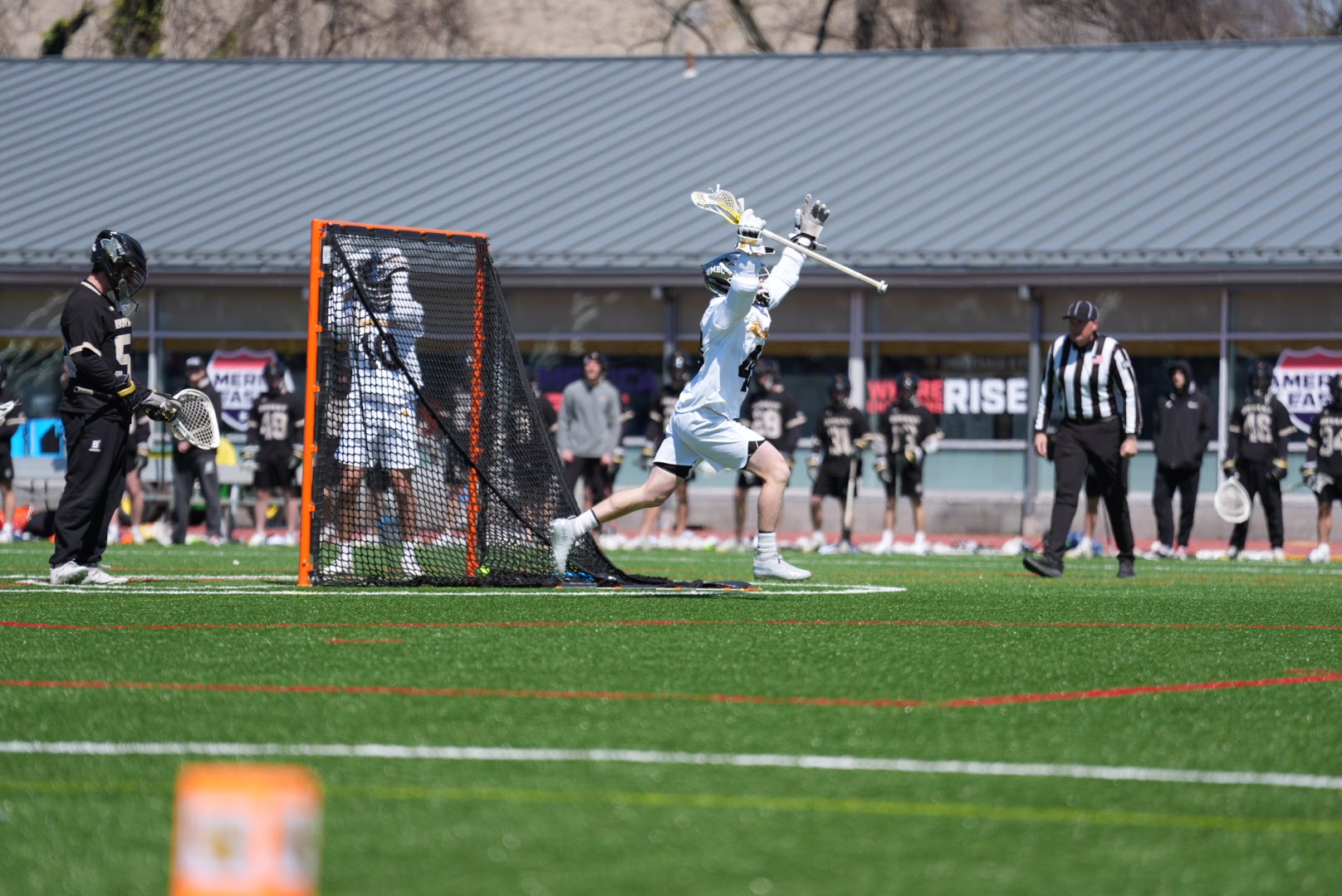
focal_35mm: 200
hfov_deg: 10.3
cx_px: 671
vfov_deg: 6.9
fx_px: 7461
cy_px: 448
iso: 160
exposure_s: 1/3200
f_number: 2.8
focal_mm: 200
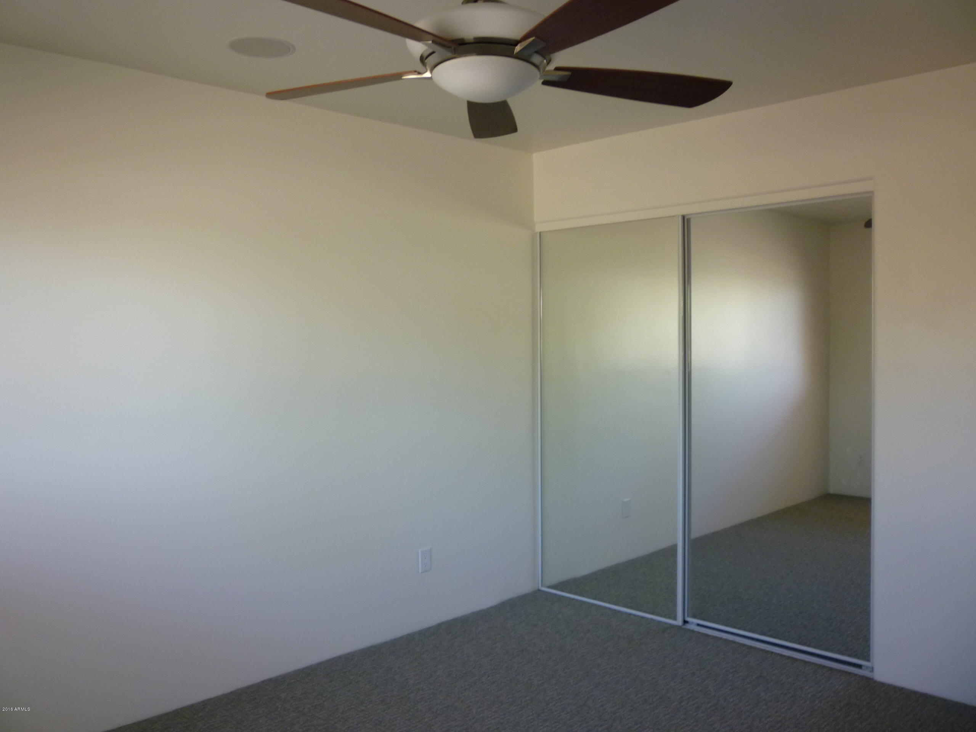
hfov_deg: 61.7
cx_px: 488
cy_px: 366
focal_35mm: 29
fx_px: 818
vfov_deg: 48.2
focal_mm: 5.2
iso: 160
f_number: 3.3
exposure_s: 1/30
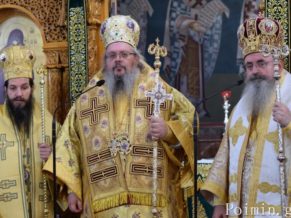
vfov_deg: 18.0
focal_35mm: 82
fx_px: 689
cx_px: 139
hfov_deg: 23.8
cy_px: 109
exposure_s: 1/60
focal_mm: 50
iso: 800
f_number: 3.2
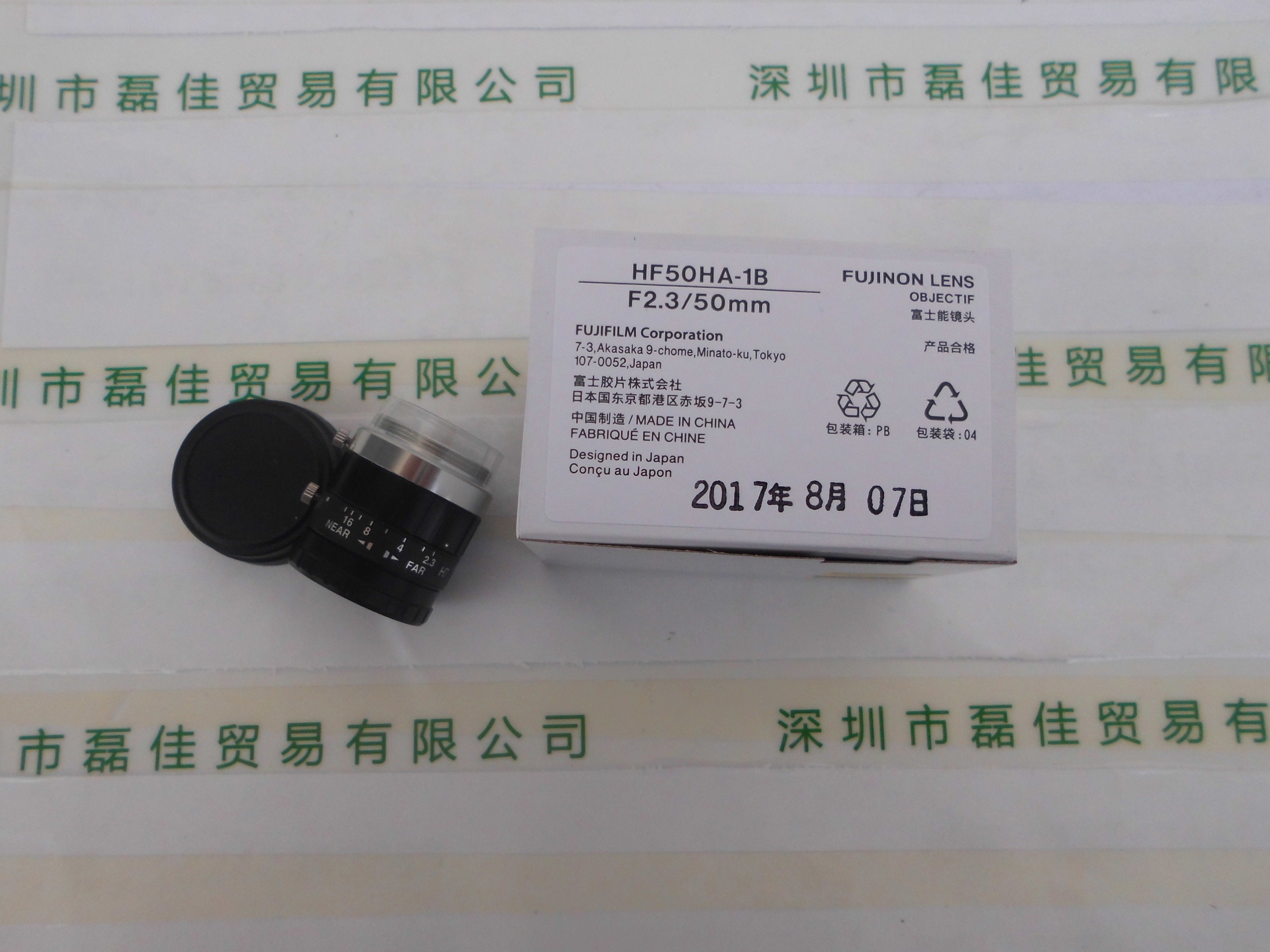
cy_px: 476
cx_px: 635
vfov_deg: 53.1
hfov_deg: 67.3
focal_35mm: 26
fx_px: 954
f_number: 3.2
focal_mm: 4.6
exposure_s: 1/94
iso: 100
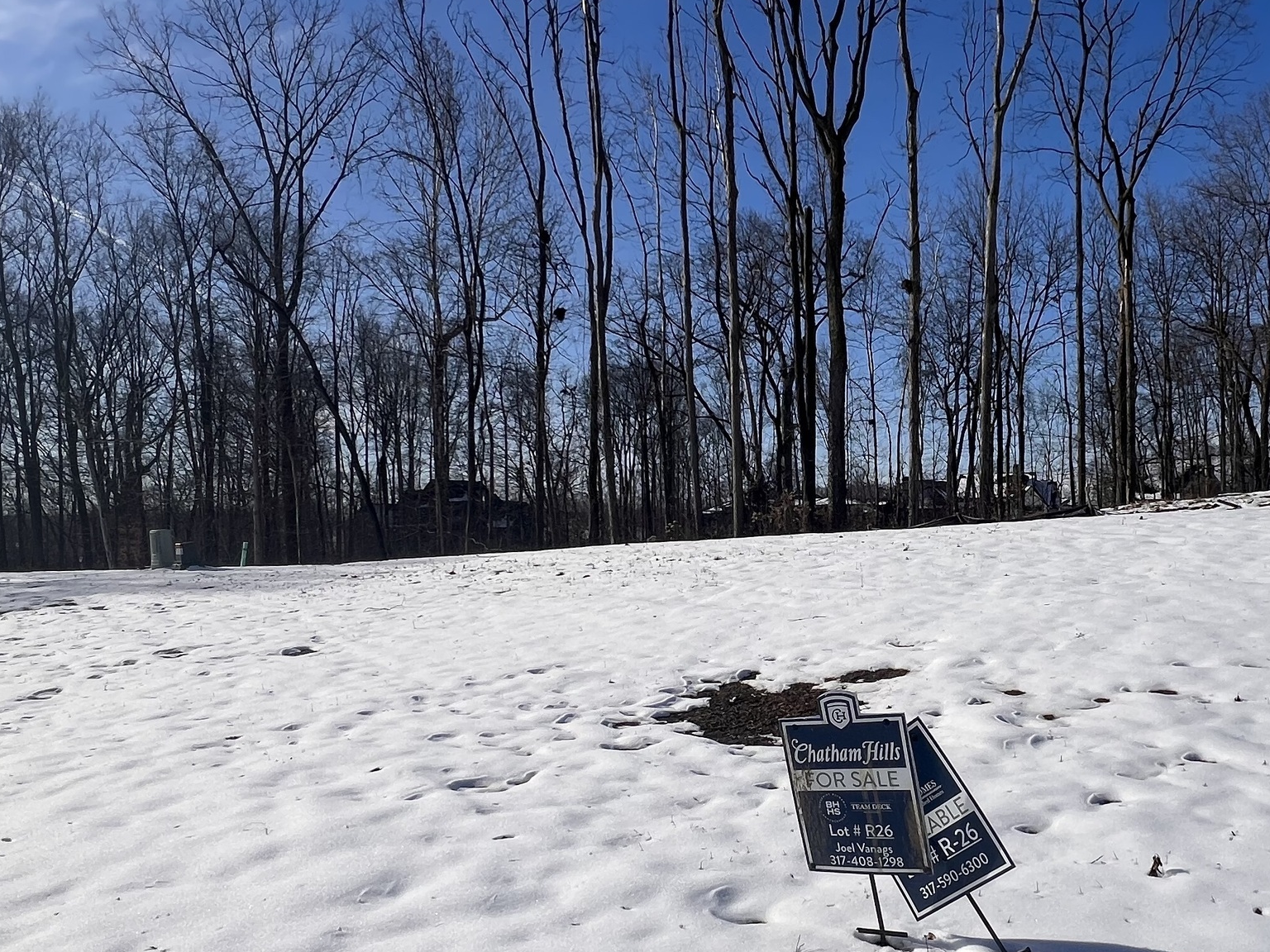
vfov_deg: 52.9
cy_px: 534
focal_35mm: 26
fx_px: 954
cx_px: 790
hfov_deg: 66.3
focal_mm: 1.57
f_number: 1.8
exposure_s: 1/3922
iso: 32
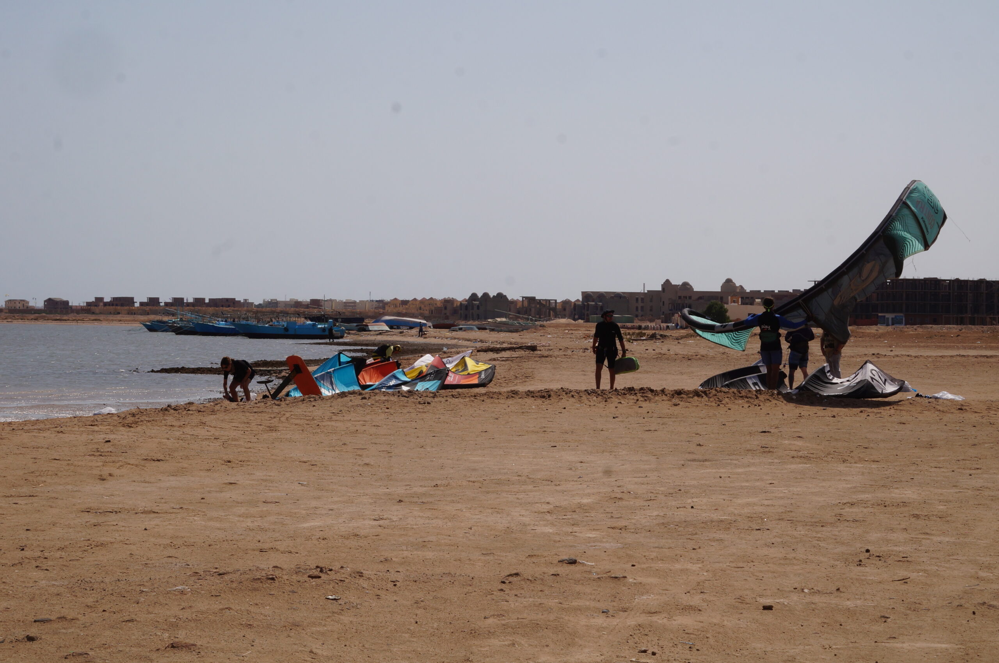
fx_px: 2286
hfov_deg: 24.7
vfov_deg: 16.5
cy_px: 332
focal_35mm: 82
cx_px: 500
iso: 200
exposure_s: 1/500
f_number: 16
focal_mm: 55
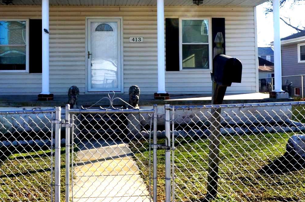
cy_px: 53
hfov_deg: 40.2
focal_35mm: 49
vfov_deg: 27.1
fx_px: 415
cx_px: 119
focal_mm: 16
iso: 200
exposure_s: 1/100
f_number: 16
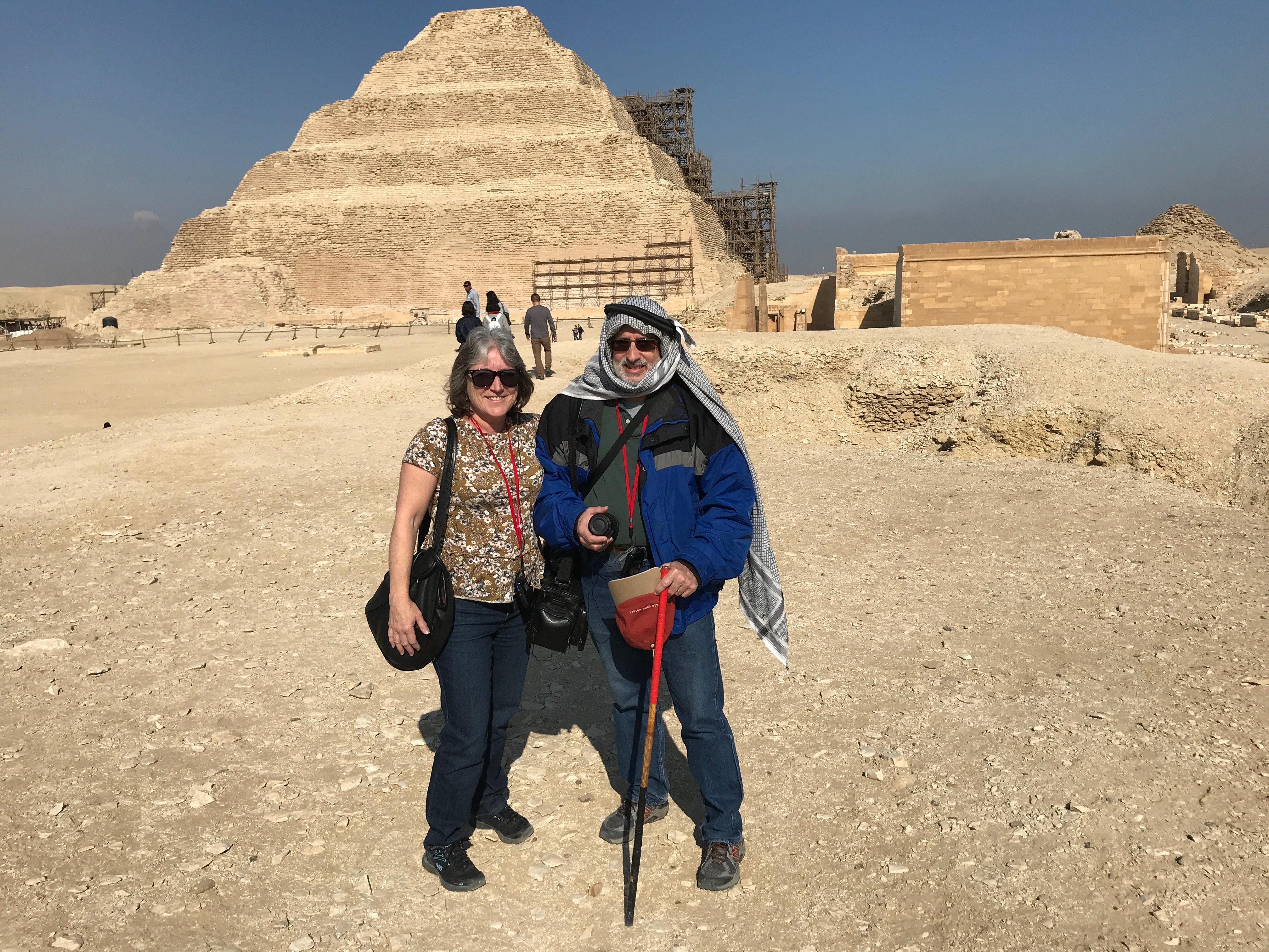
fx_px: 1026
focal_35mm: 28
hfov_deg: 63.4
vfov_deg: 49.7
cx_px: 634
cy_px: 476
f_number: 1.8
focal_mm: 3.99
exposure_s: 1/5650
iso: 20
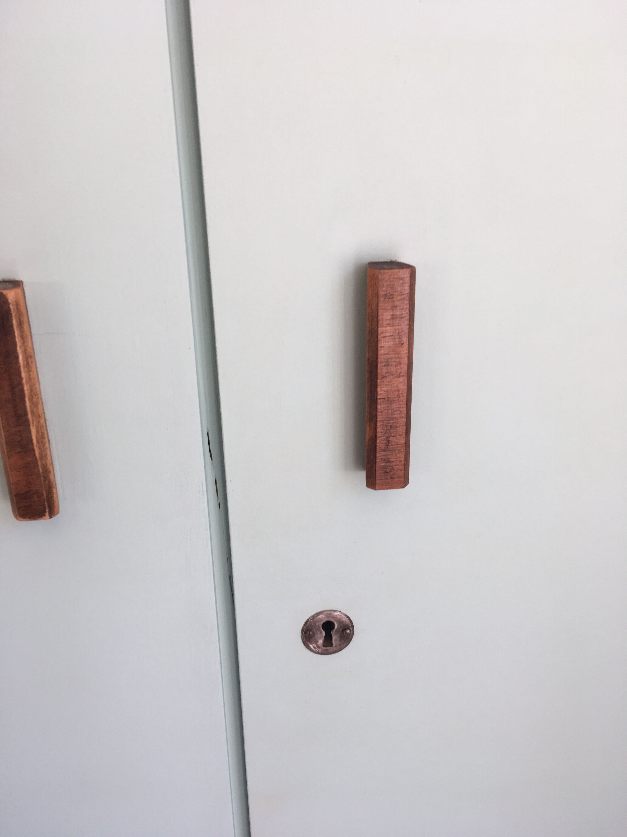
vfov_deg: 61.7
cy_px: 418
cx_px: 314
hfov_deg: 48.2
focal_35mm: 29
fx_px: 700
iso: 32
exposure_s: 1/100
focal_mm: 4.15
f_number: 2.2
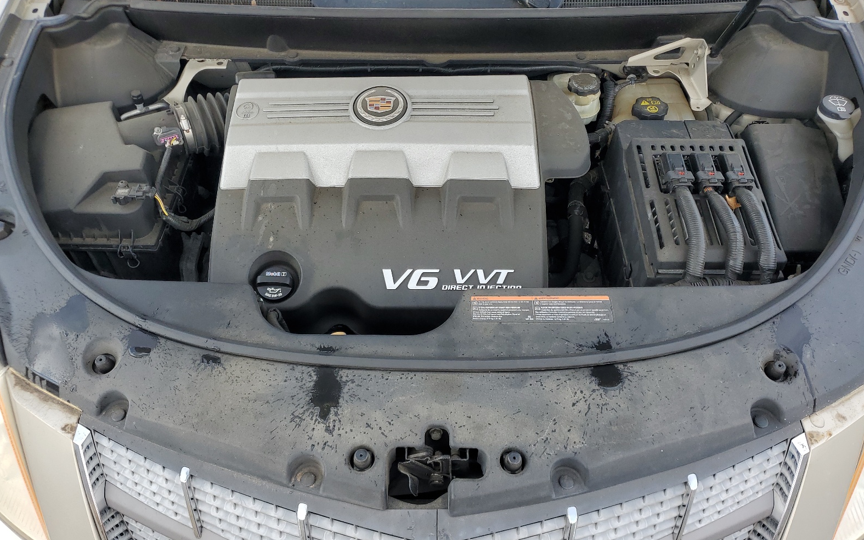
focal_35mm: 28
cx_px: 428
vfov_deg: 44.4
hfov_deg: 66.5
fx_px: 659
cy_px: 303
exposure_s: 1/769
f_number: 1.5
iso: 50
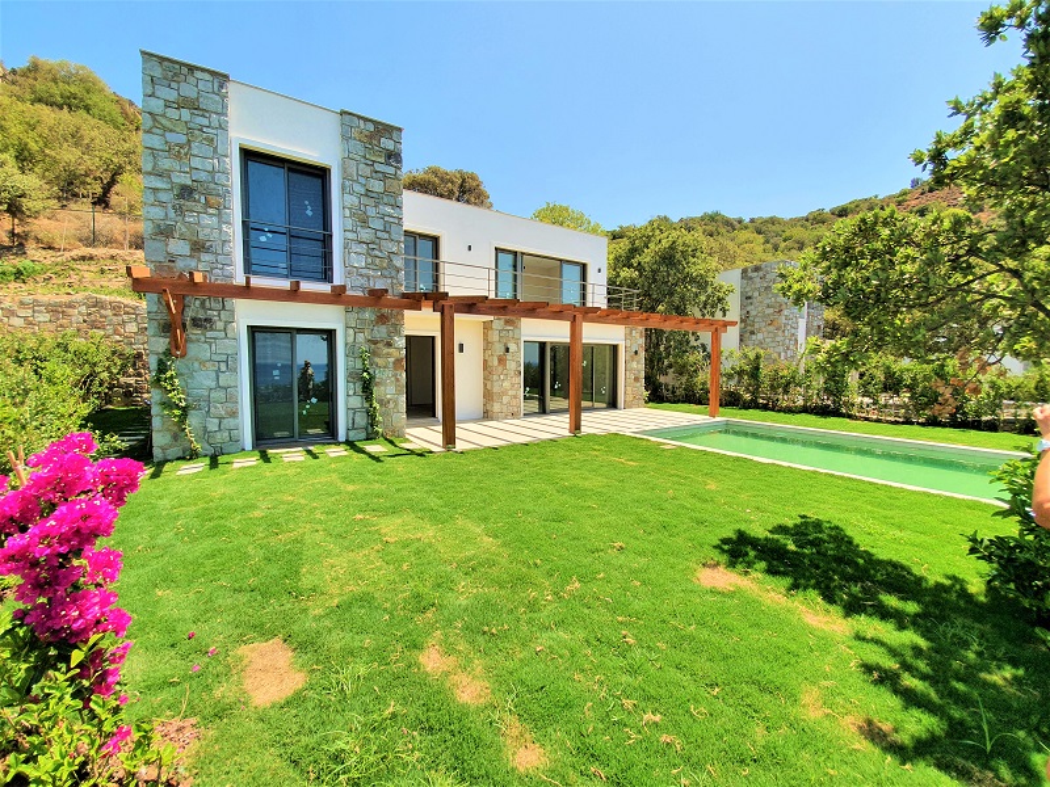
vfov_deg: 89.9
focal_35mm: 13
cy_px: 394
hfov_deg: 106.2
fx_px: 394
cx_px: 525
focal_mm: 1.8
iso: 50
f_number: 2.2
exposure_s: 1/792
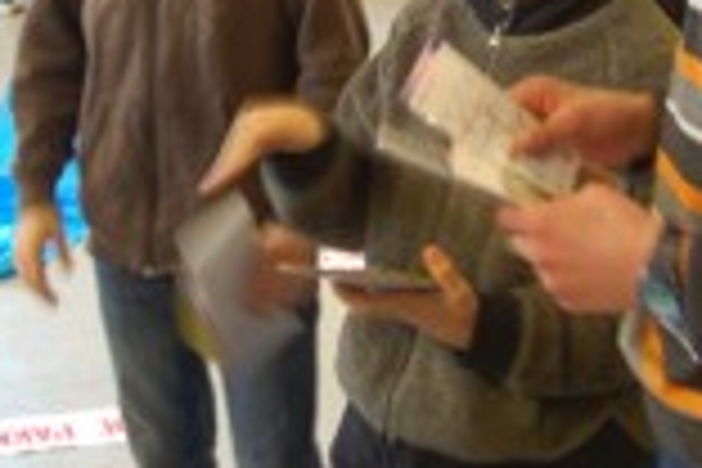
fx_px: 1755
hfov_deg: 22.6
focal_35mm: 90
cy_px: -151
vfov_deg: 14.5
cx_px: 313
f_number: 5.6
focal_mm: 22
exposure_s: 1/8
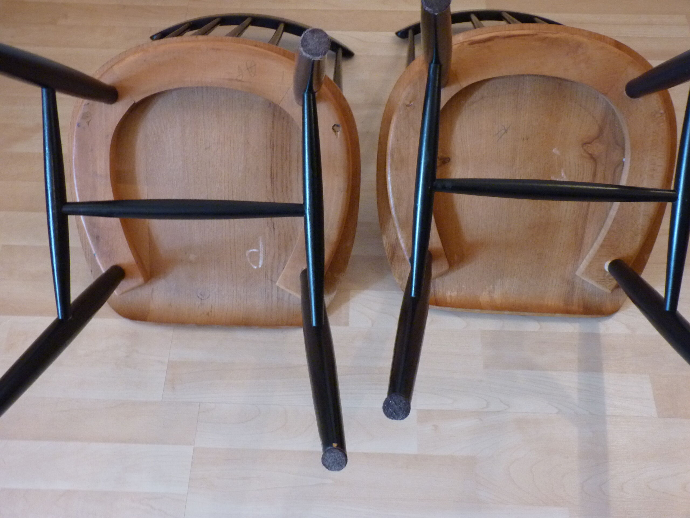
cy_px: 259
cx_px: 345
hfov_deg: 45.8
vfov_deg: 35.1
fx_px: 817
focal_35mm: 41
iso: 400
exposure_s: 1/13
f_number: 3
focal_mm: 7.3
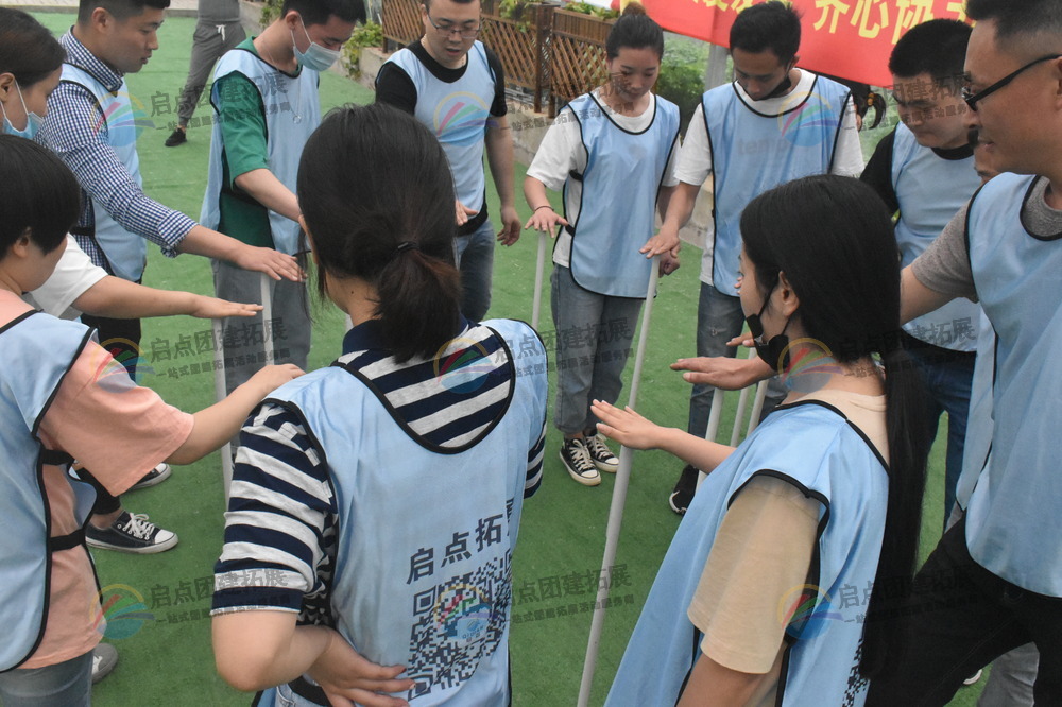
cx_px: 531
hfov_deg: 57.2
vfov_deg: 39.9
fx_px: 973
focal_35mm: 33
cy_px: 354
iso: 6400
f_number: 13
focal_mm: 22
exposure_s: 1/640
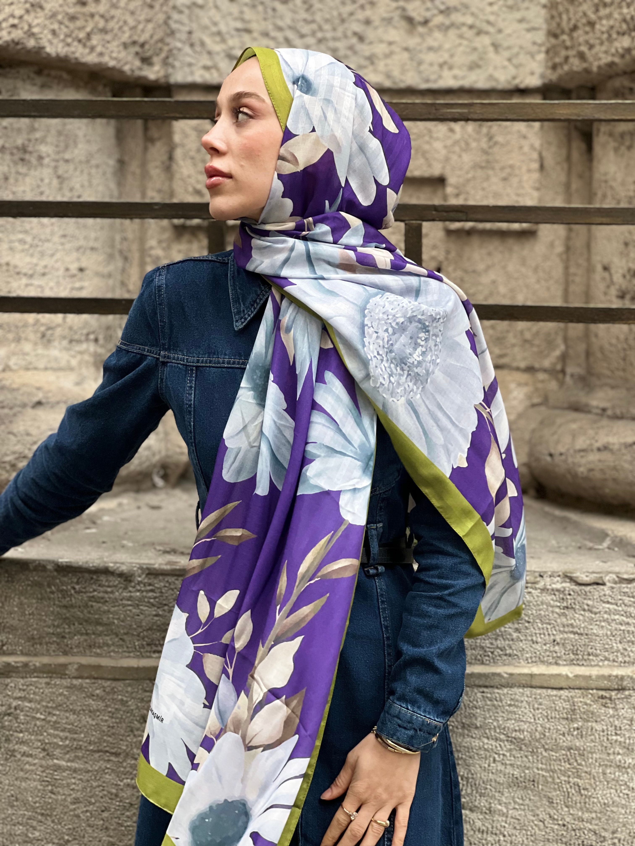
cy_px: 423
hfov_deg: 19.1
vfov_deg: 25.3
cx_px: 318
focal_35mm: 77
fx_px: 1883
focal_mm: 9
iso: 100
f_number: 2.8
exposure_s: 1/121
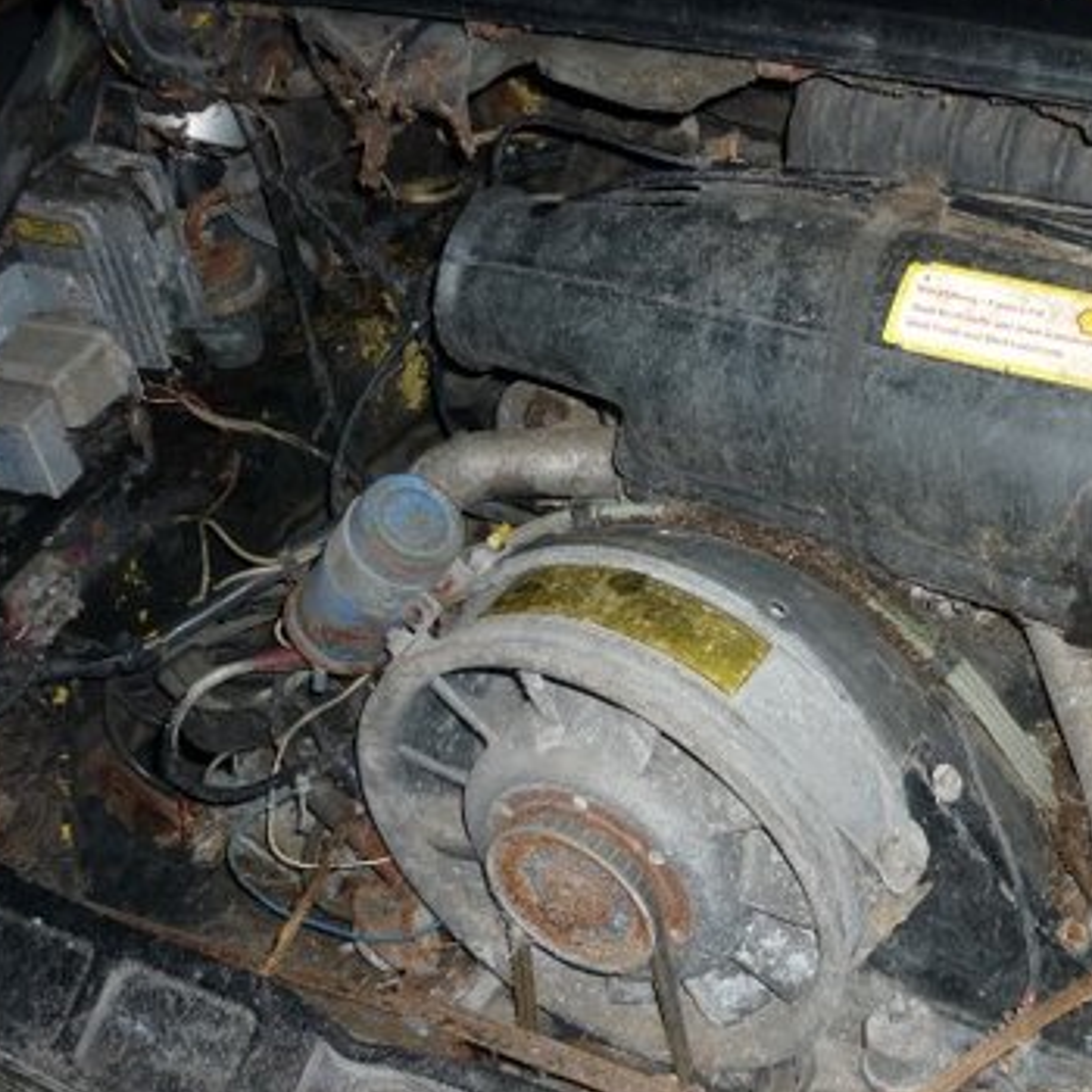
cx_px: 839
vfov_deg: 33.9
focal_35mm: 50
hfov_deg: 33.2
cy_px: 677
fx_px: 1785
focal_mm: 5.5
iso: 100
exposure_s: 1/125
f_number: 2.8
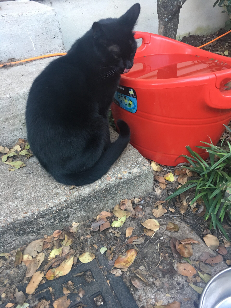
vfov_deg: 61.7
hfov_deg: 48.2
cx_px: 116
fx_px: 258
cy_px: 154
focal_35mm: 29
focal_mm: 4.15
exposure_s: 1/30
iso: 100
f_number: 2.2
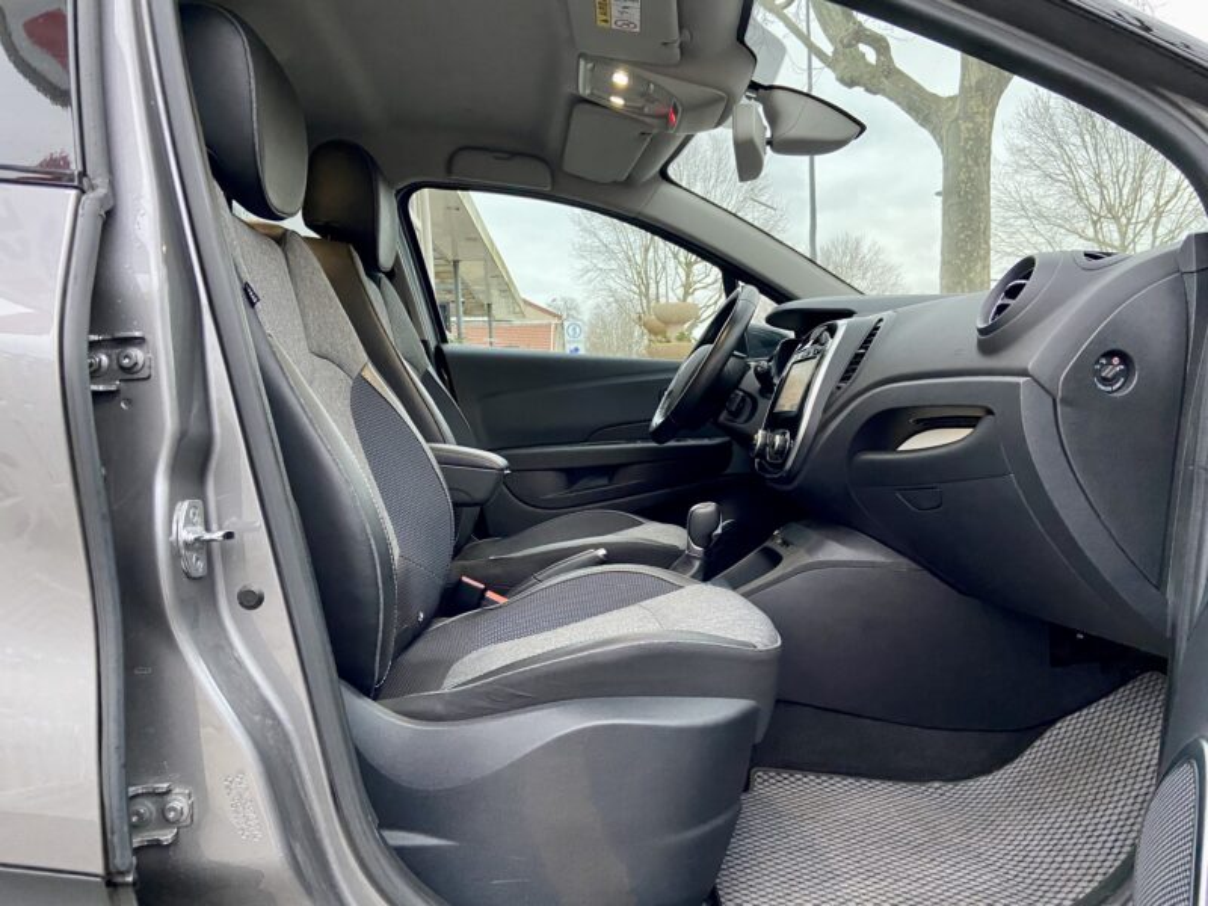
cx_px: 604
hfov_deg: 67.3
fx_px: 907
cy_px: 453
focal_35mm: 26
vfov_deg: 53.1
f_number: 1.8
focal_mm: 4.25
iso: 500
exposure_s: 1/57
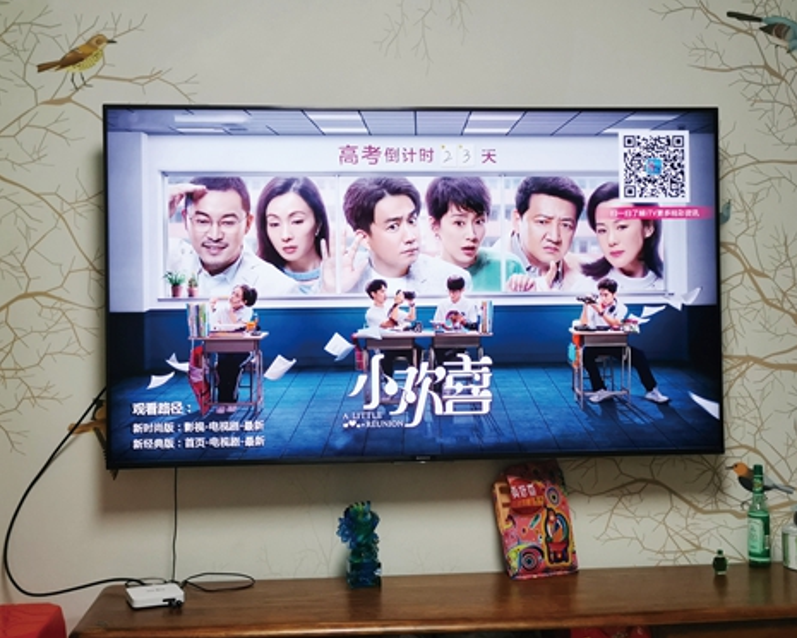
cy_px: 318
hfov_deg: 42.9
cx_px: 377
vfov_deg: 34.9
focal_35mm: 43
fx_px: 1014
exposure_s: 1/120
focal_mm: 5.58
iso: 200
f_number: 1.8
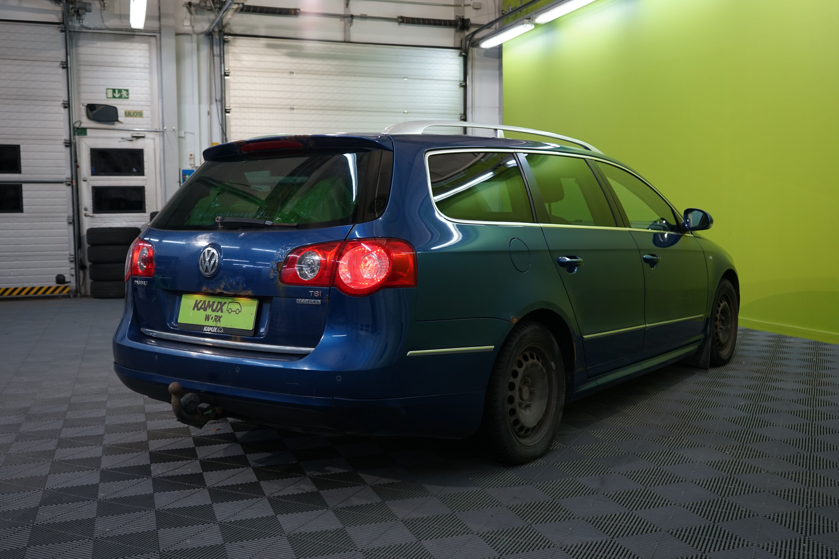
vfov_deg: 38.9
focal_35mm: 34
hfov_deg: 55.8
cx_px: 420
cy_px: 280
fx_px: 792
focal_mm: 34
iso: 640
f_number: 5.6
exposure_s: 1/30
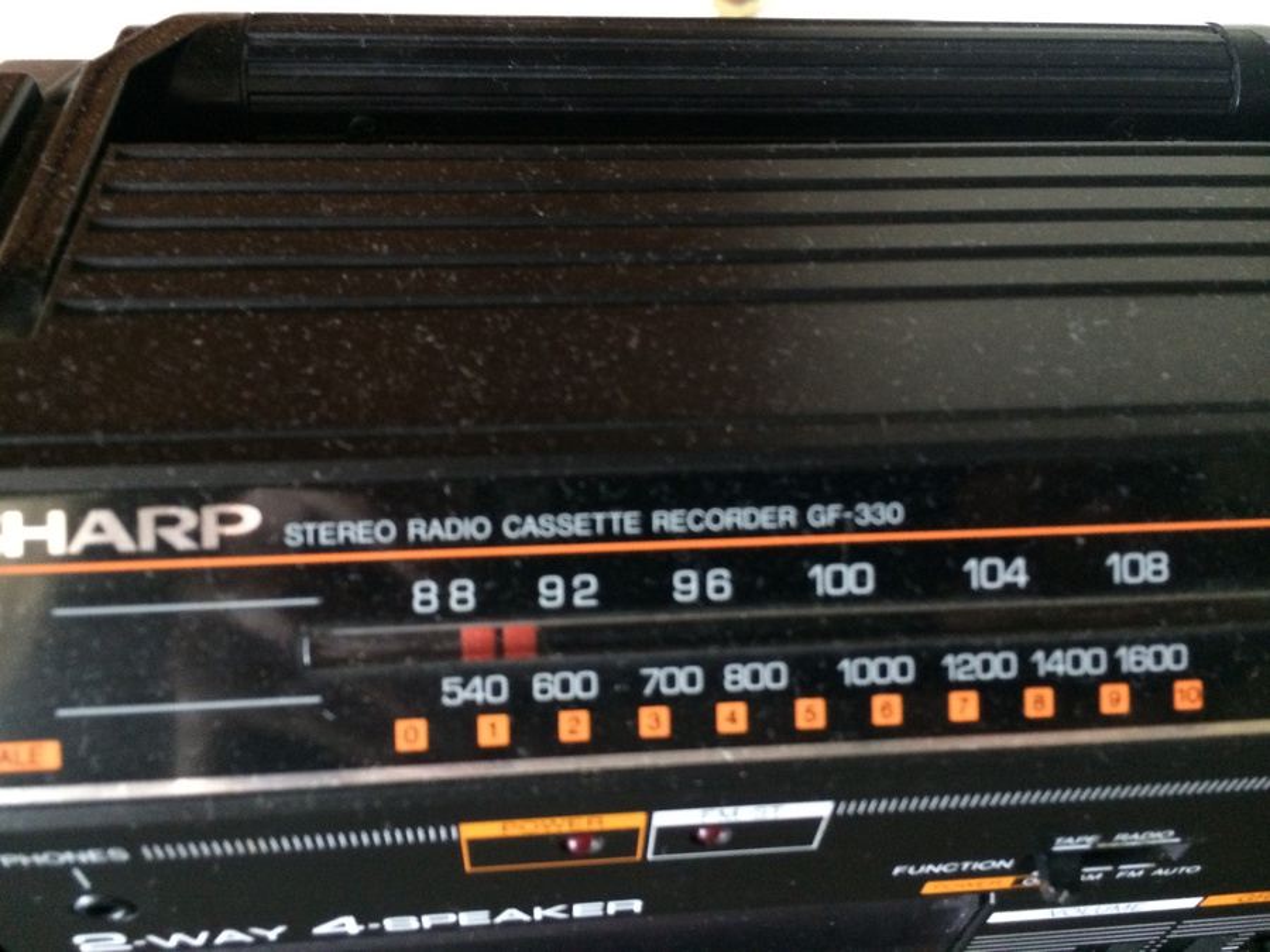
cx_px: 635
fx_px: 1101
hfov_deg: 60.0
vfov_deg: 46.8
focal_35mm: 30
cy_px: 476
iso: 320
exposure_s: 1/15
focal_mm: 4.12
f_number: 2.2
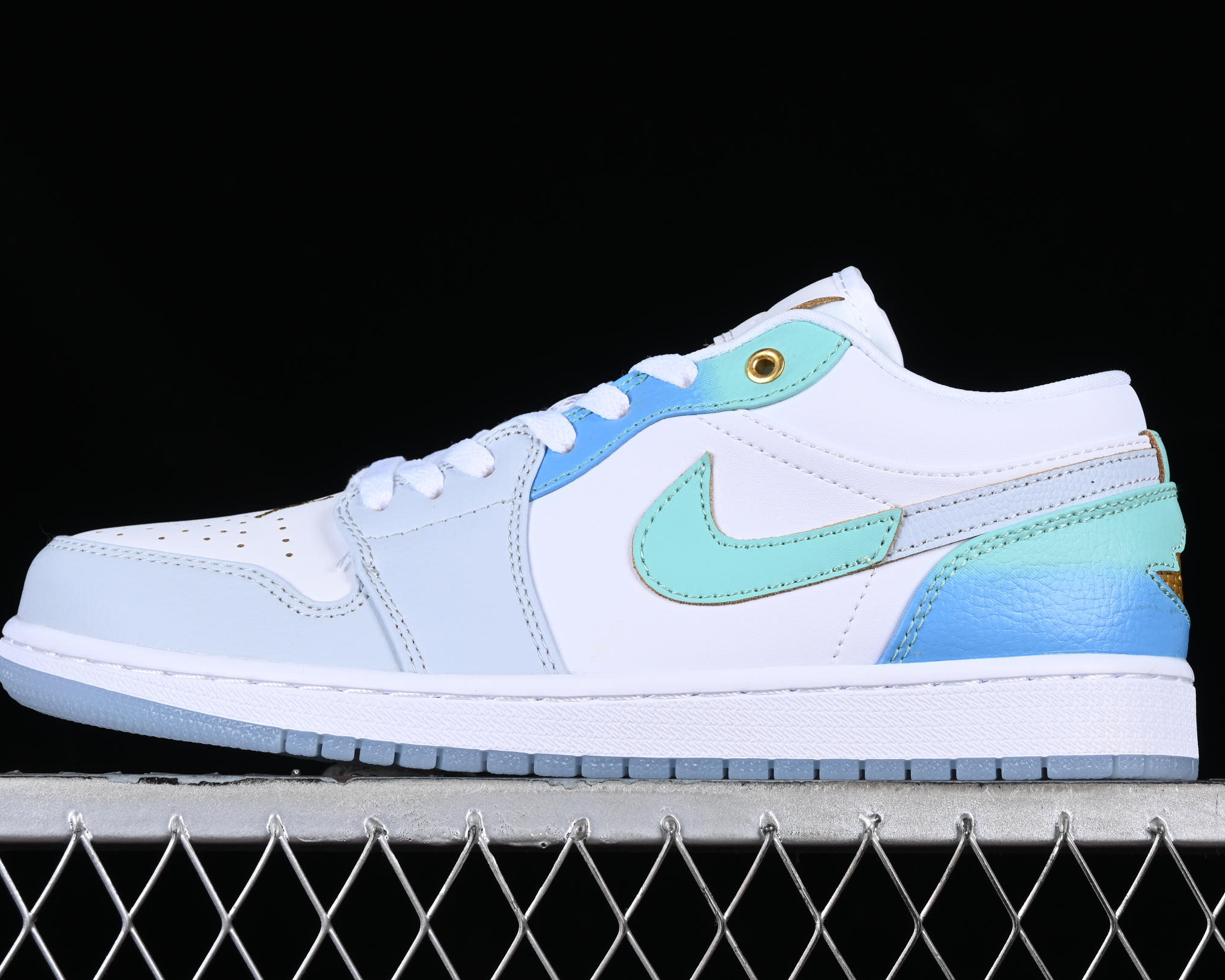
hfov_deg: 19.8
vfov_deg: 15.9
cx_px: 604
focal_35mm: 97
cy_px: 443
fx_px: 3517
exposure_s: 1/80
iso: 160
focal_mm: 50
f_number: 8
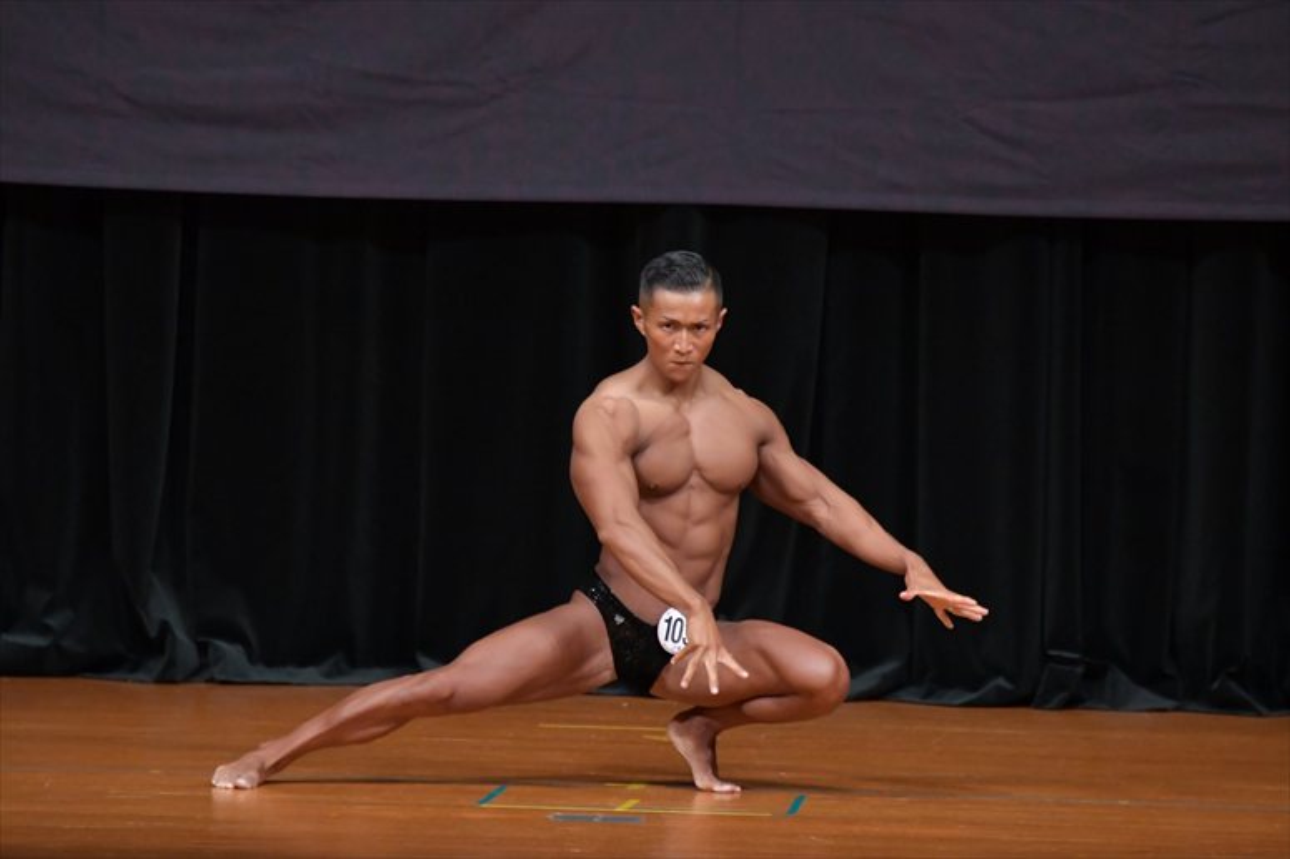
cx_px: 645
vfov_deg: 4.0
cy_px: 430
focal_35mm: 345
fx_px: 12357
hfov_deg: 6.0
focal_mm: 230
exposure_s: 1/400
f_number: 5.6
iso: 4000
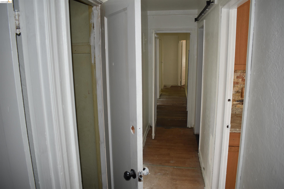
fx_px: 213
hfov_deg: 67.4
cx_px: 142
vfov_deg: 47.9
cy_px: 94
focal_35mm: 27
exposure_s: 1/60
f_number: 3.5
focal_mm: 18
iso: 220
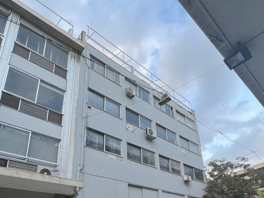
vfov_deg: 51.1
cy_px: 173
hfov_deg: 71.4
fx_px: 183
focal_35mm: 24
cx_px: 146
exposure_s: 1/99
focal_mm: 1.57
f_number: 1.8
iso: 32
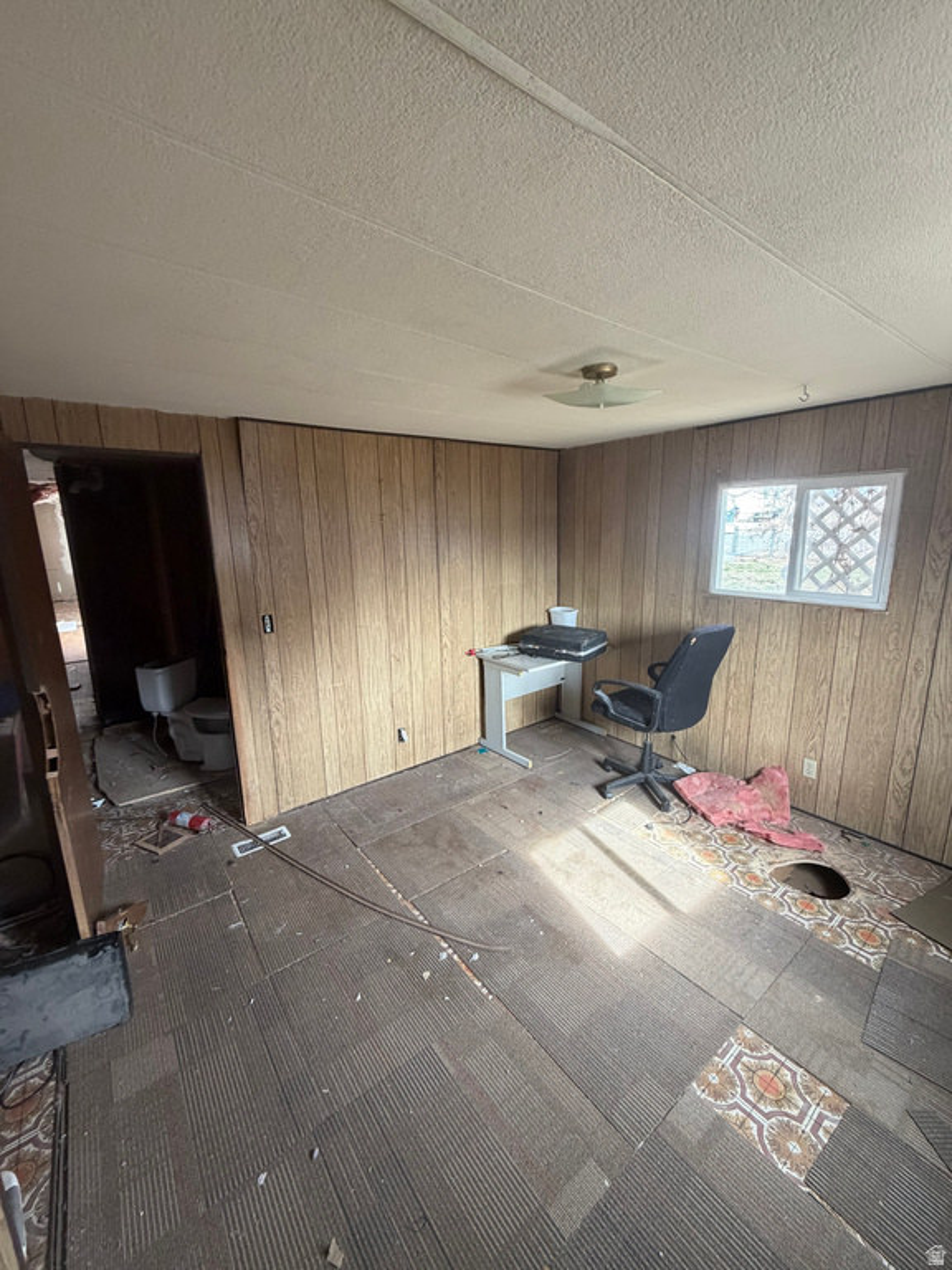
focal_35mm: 14
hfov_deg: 85.7
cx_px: 476
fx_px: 513
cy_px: 635
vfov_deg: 102.1
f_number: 2.2
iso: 320
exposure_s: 1/95
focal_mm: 2.22
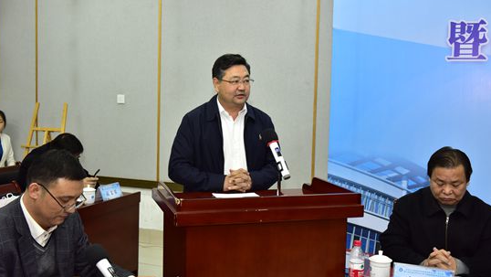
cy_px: 138
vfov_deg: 26.5
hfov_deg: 45.5
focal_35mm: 45
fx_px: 586
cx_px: 243
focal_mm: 42
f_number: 7.1
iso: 1600
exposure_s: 1/60
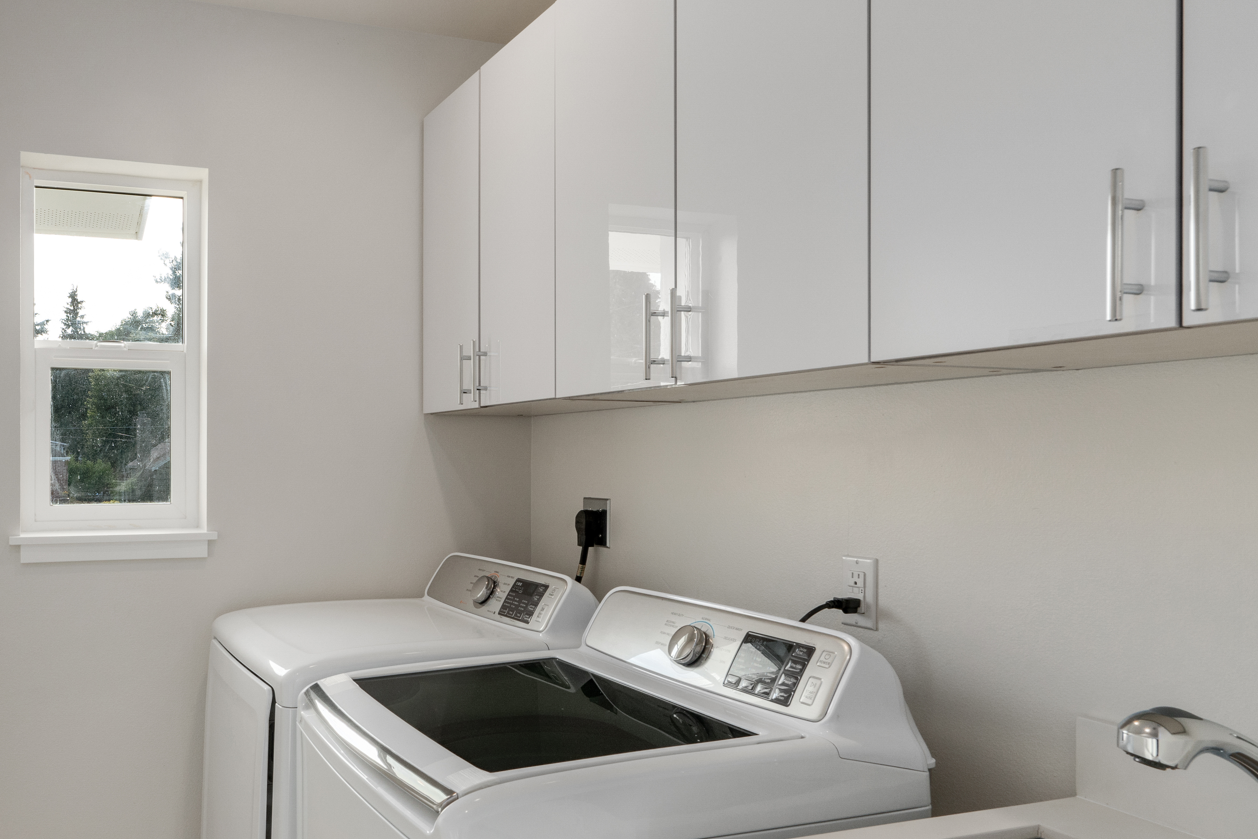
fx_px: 1013
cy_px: 466
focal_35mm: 29
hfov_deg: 61.3
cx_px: 369
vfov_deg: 44.9
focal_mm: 17
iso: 800
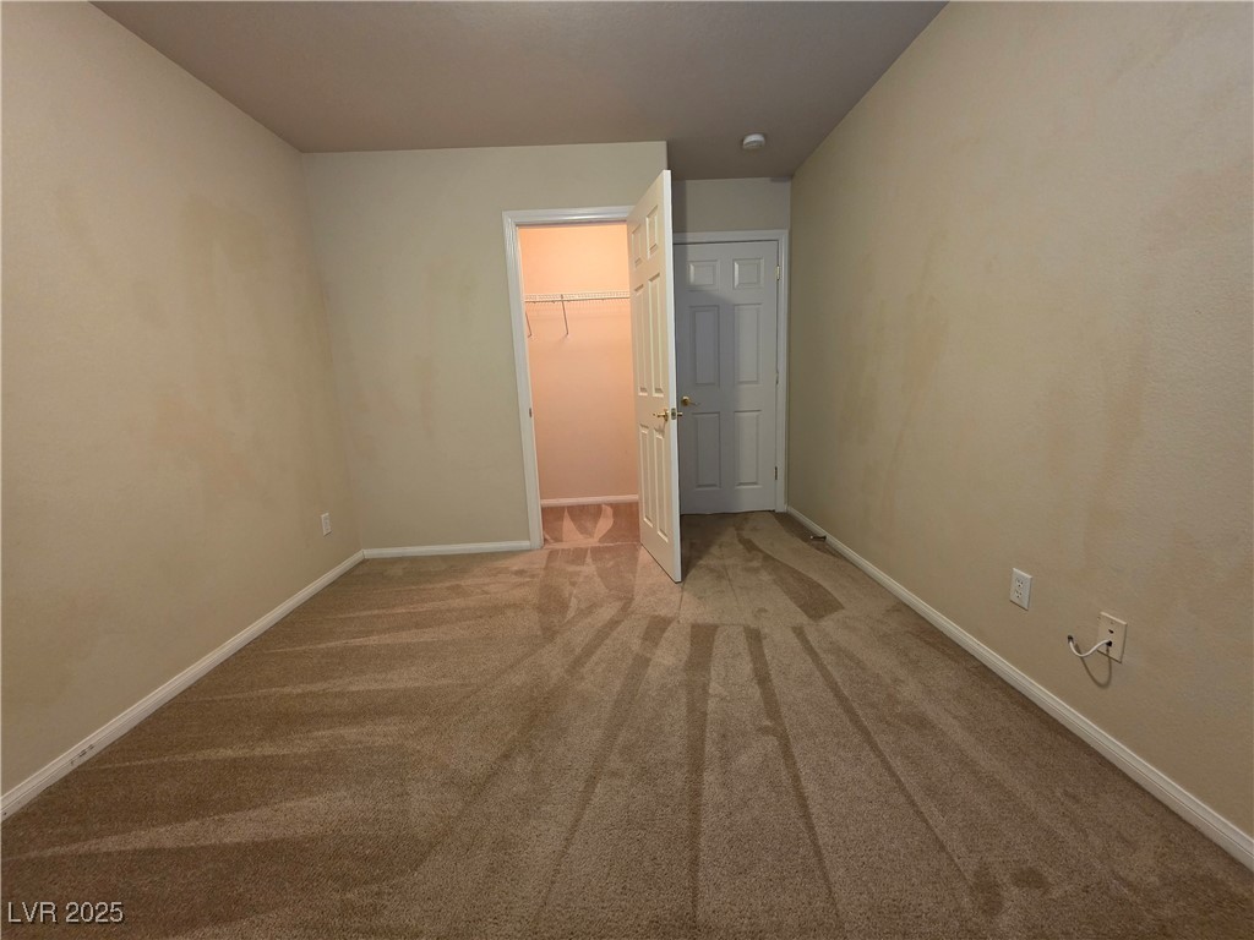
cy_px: 470
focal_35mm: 13
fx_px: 471
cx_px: 627
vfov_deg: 89.9
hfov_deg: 106.2
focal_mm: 2.2
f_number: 1.9
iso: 400
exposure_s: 1/60
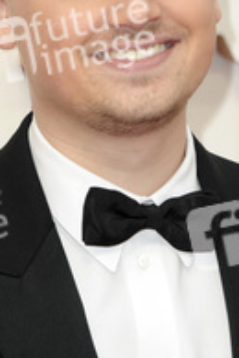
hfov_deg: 2.2
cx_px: 115
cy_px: 136
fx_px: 6114
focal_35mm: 614
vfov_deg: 3.4
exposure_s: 1/250
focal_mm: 300
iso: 1000
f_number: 6.3
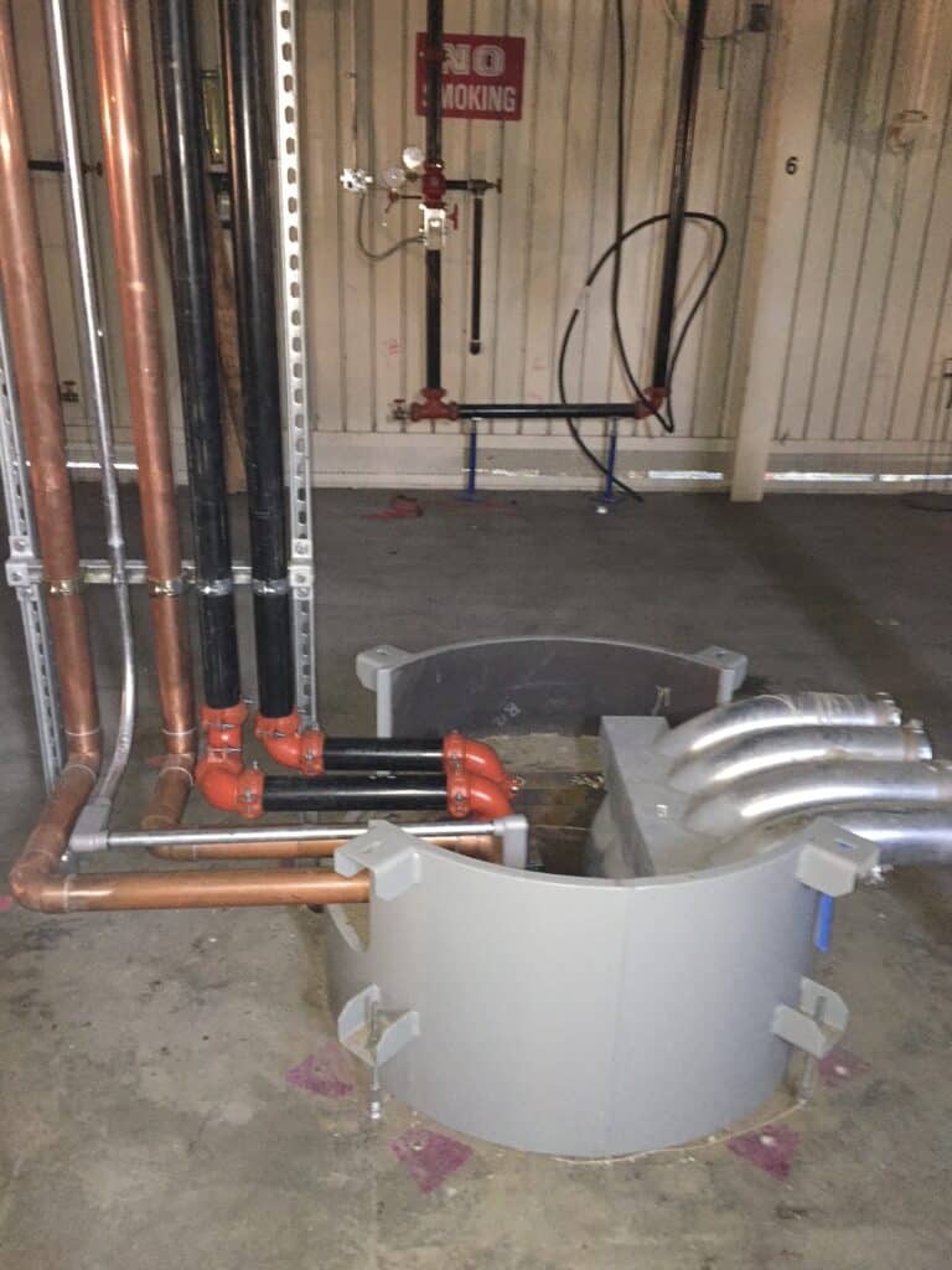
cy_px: 635
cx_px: 476
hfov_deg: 48.2
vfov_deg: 61.7
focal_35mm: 29
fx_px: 1063
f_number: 2.2
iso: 400
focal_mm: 4.15
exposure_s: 1/16
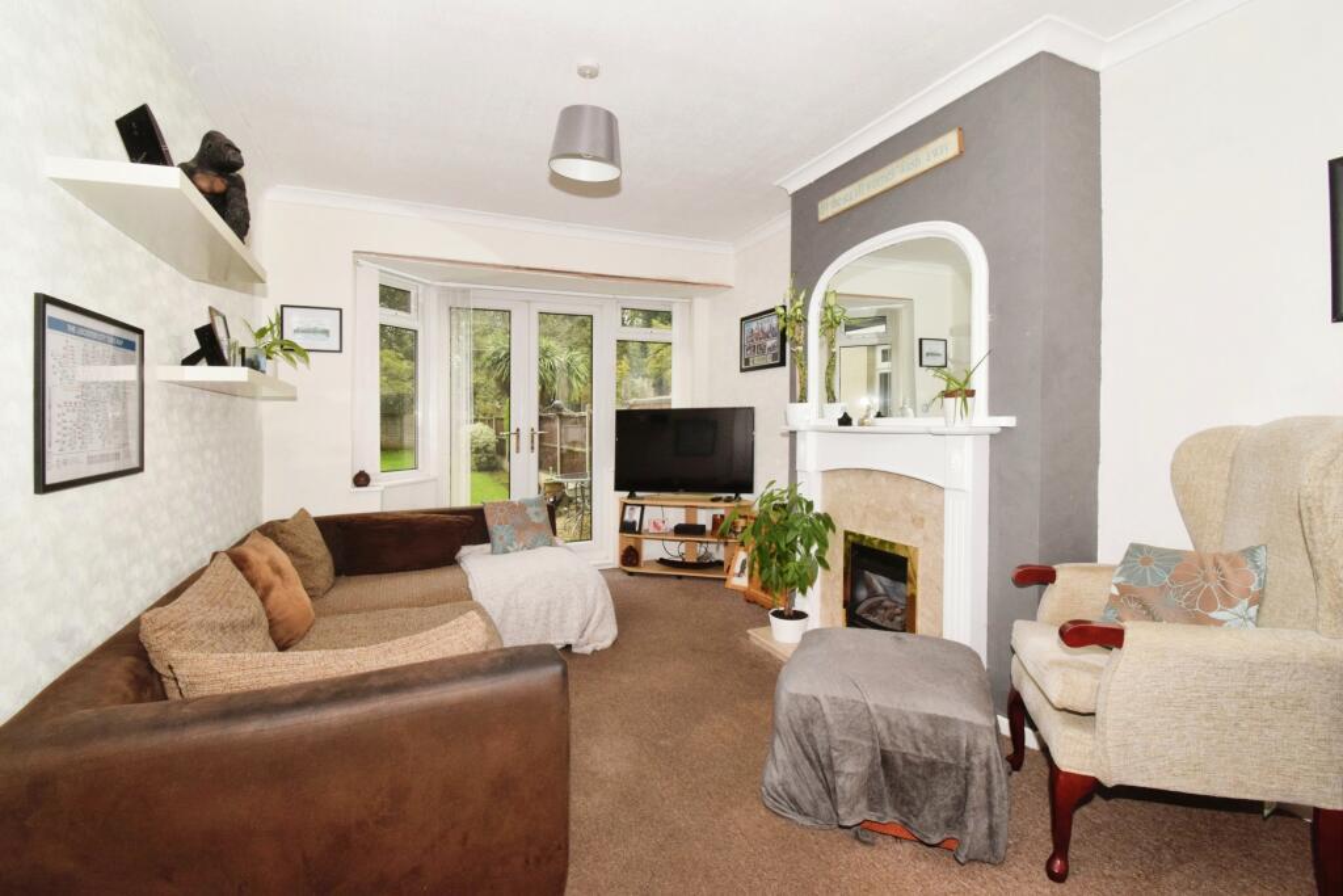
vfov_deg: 77.3
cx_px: 672
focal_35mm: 15
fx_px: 560
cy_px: 448
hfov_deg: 100.4
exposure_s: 1/60
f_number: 13
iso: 1000
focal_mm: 10
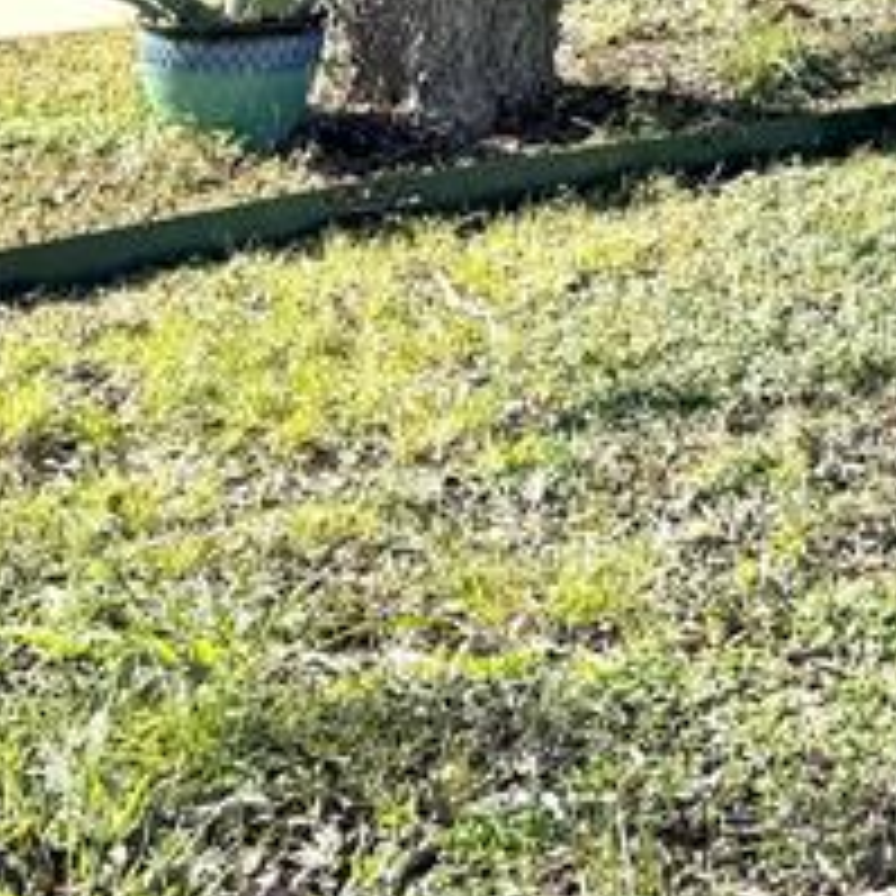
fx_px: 3192
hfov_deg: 15.6
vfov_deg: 15.0
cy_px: -401
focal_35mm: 109
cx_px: 955
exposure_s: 1/1923
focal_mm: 6.76
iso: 80
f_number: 1.78
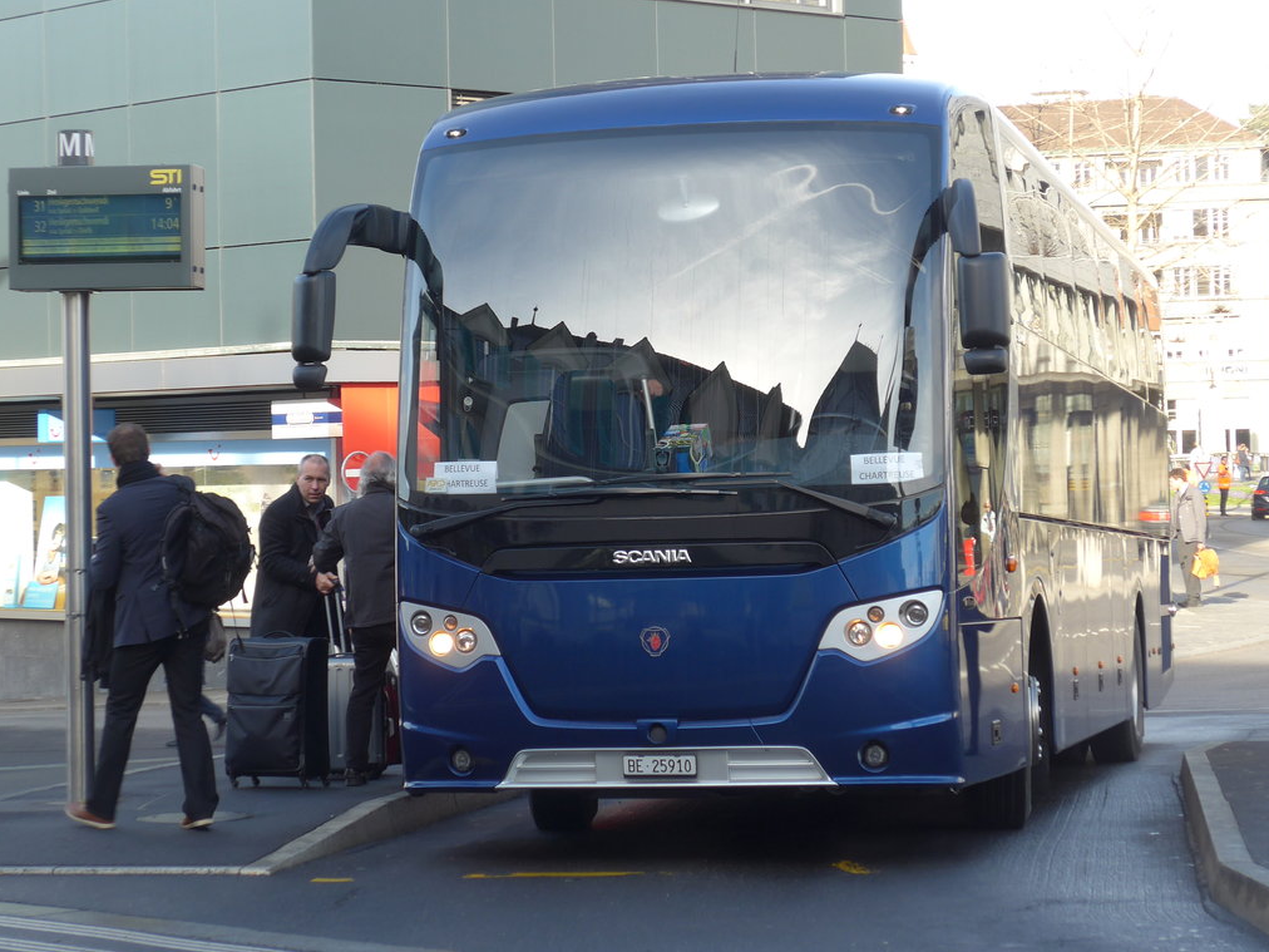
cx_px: 607
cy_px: 393
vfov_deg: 14.5
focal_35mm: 102
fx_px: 3739
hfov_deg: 19.3
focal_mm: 17
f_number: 4.5
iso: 80
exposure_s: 1/80
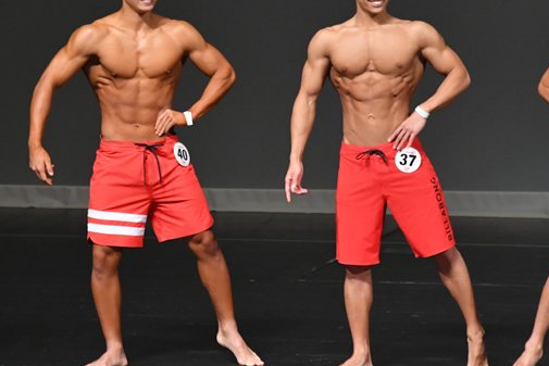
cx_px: 204
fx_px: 7367
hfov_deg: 4.3
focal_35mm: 483
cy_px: 140
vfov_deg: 2.8
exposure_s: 1/400
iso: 4000
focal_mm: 210
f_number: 5.6
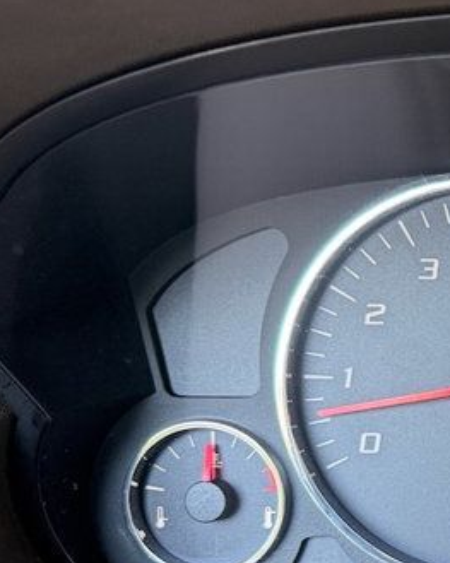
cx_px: 722
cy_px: 404
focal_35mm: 73
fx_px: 1216
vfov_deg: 25.8
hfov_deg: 18.1
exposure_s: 1/60
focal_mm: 6.76
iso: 320
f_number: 1.78
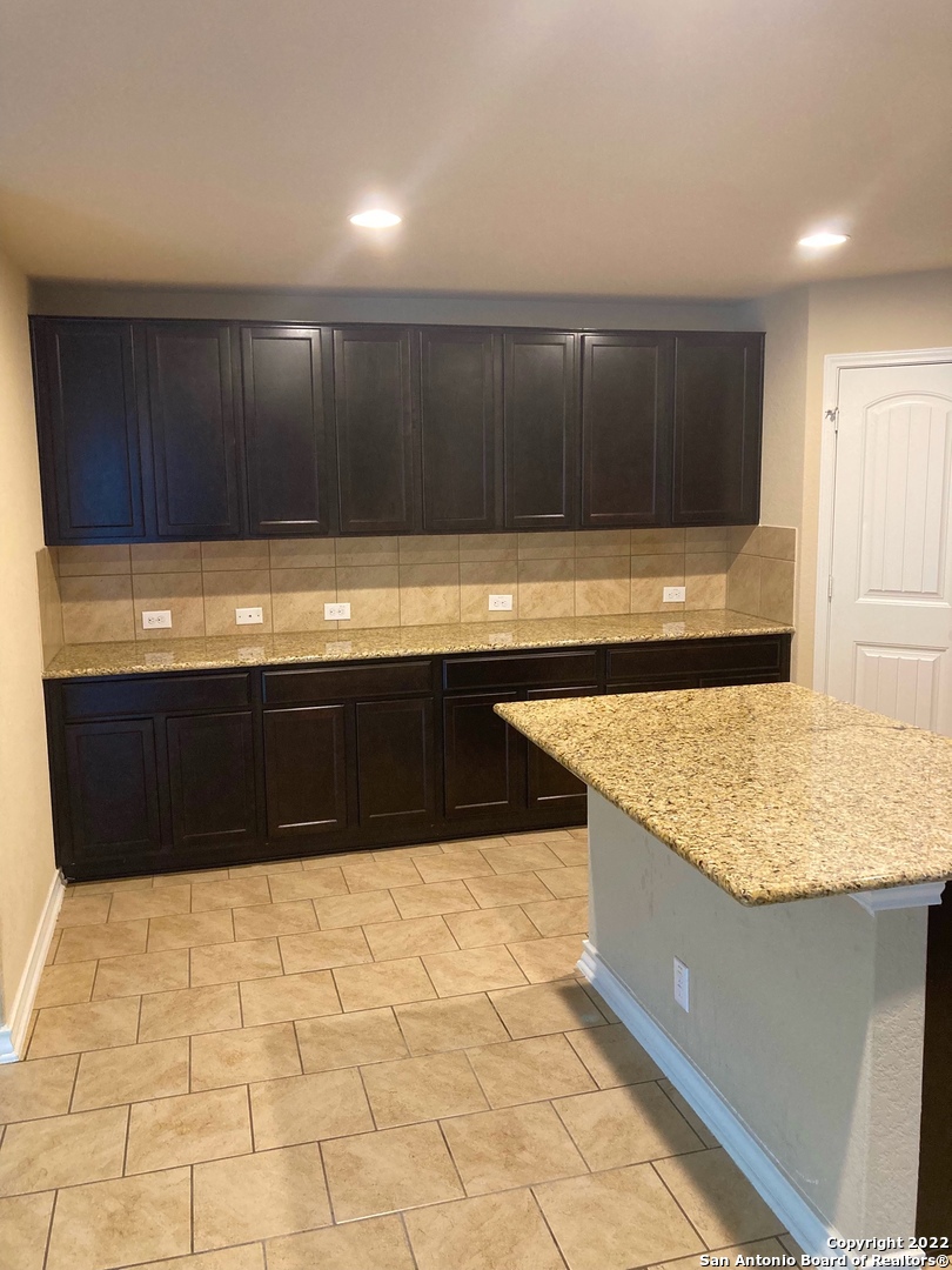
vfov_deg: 63.4
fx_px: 1027
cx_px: 476
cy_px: 635
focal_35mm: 28
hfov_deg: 49.7
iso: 200
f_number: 1.8
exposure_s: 1/60
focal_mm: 3.99
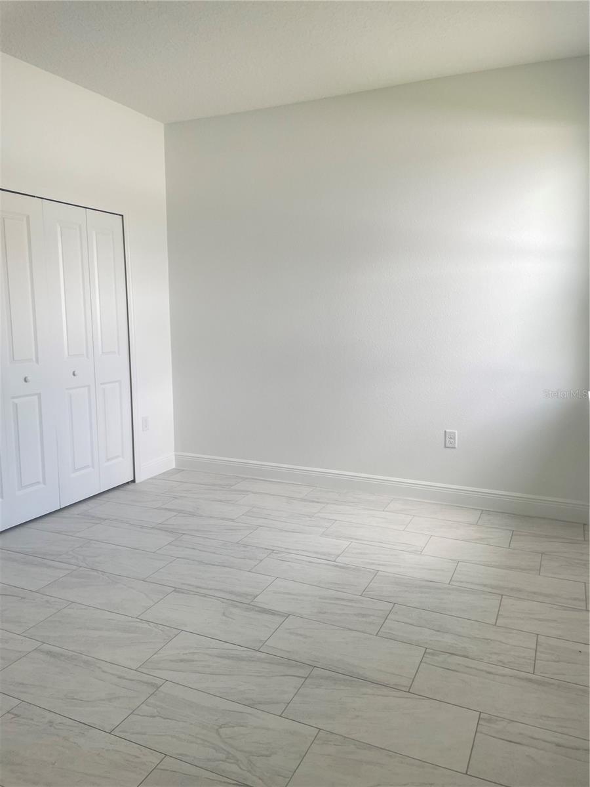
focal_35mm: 26
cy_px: 394
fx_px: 591
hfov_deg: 53.1
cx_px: 295
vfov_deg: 67.3
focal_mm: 4.2
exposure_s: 1/120
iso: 50
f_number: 1.6
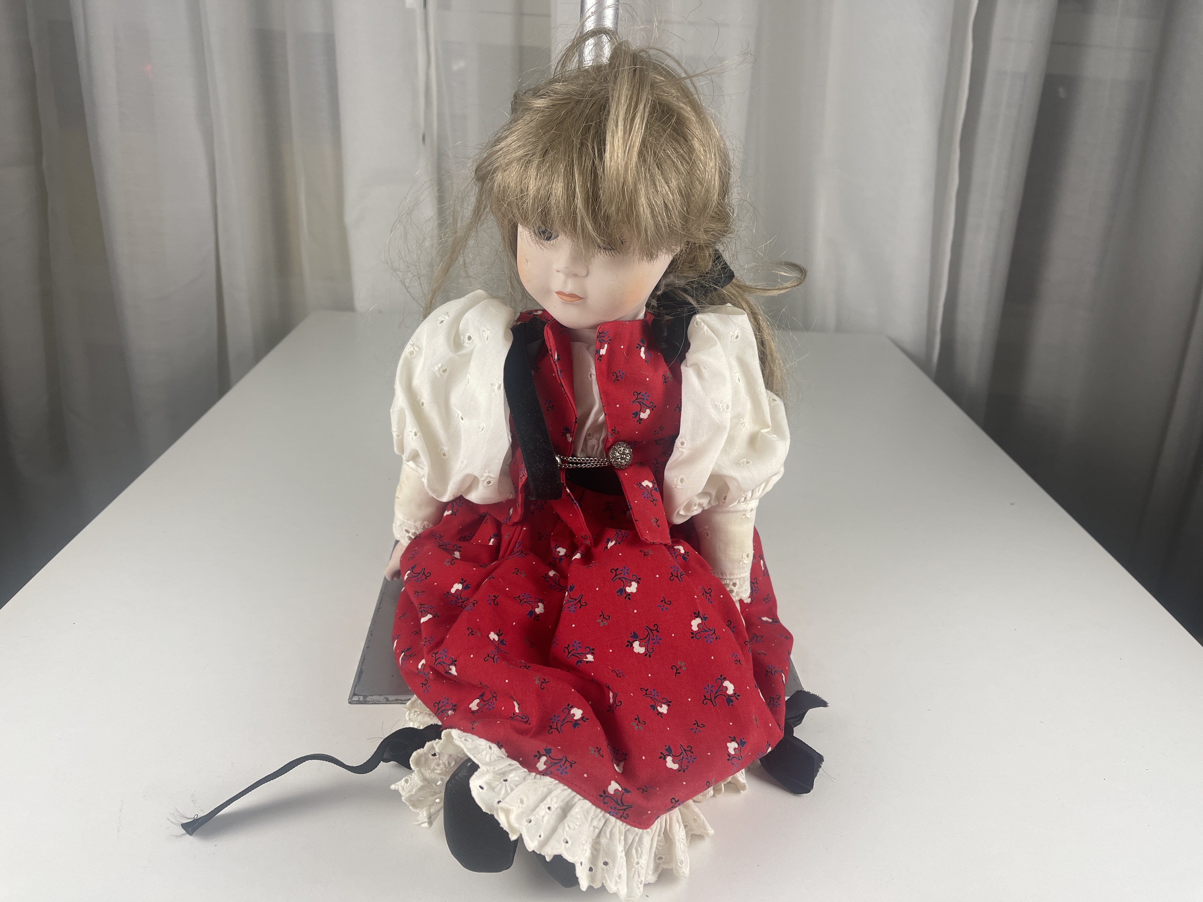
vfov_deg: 54.9
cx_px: 602
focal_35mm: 25
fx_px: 869
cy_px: 451
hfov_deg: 69.4
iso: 32
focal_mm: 5.1
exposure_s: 1/141
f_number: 1.6
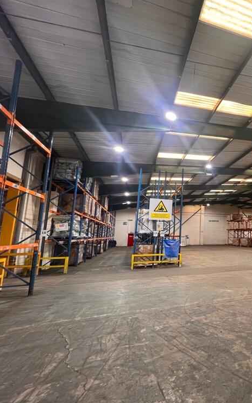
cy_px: 204
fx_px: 209
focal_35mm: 19
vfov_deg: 88.0
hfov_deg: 50.5
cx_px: 251
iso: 125
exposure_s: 1/50
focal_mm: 1.57
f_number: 1.8
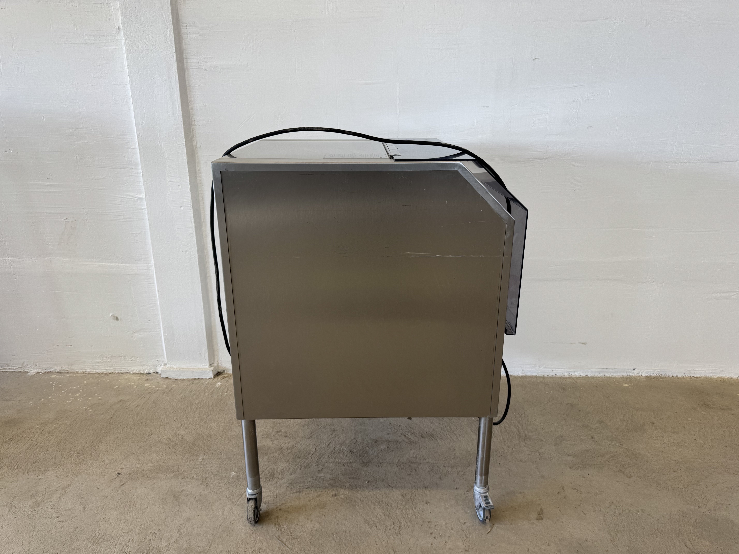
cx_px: 370
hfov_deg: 71.6
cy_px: 277
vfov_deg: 56.8
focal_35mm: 24
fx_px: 512
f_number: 1.78
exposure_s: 1/121
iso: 64
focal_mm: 6.76
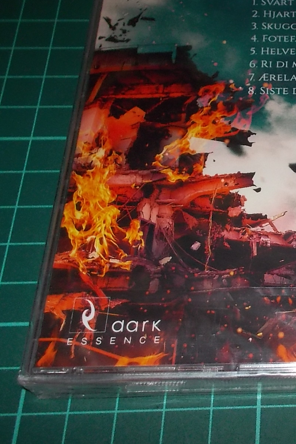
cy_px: 182
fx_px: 703
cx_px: 357
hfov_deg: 22.0
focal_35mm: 57
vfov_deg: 35.0
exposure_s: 1/30
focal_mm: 4.1
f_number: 3.3
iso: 200
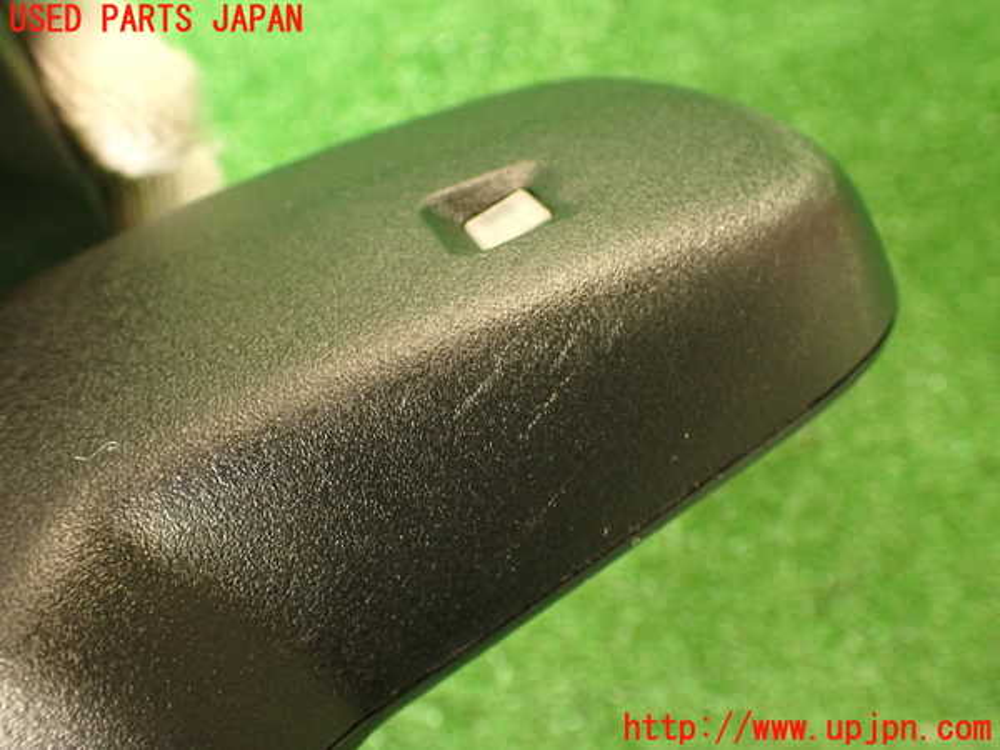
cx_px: 500
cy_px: 375
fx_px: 924
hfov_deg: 56.8
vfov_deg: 44.2
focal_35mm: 32
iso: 400
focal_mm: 5.79
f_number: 2.4
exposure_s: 1/30
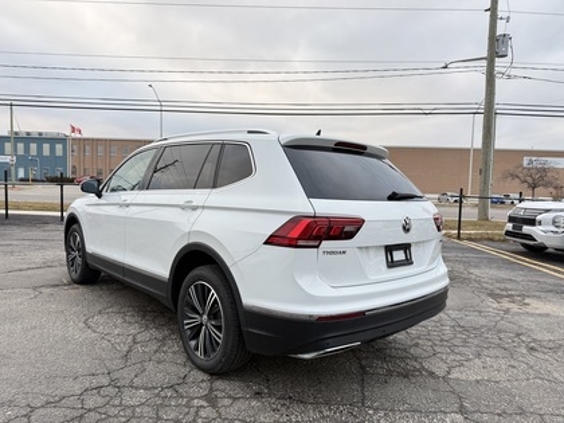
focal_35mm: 24
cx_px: 282
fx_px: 391
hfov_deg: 71.6
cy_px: 212
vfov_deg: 56.8
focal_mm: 6.76
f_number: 1.78
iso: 64
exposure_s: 1/121
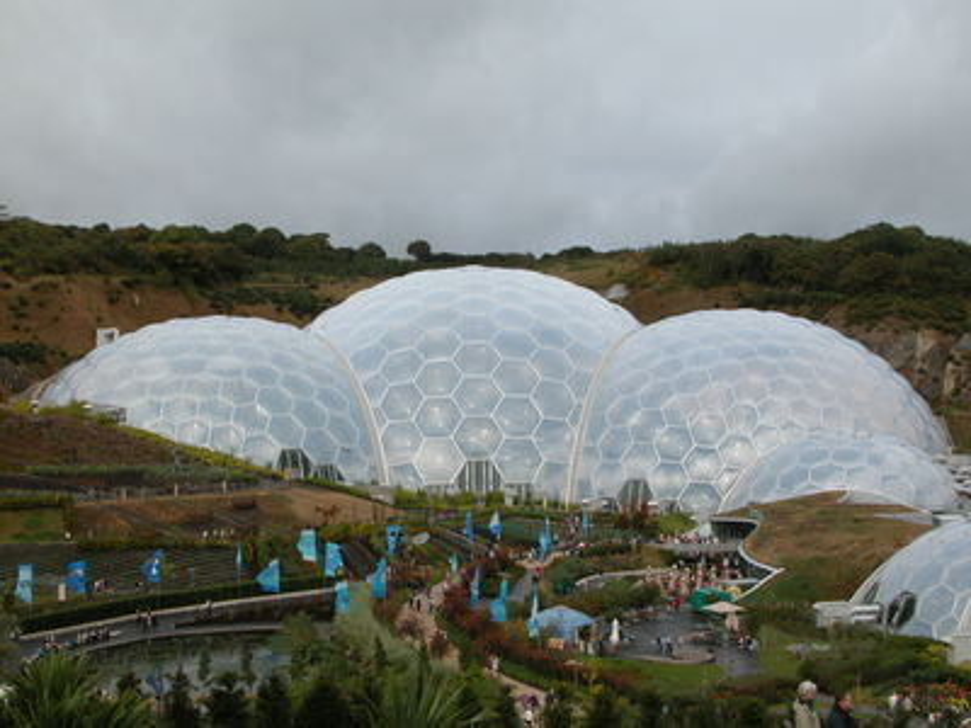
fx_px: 1403
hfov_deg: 38.2
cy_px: 364
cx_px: 486
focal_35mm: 50
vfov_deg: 29.1
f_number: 6.8
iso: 100
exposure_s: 1/303
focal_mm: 12.7
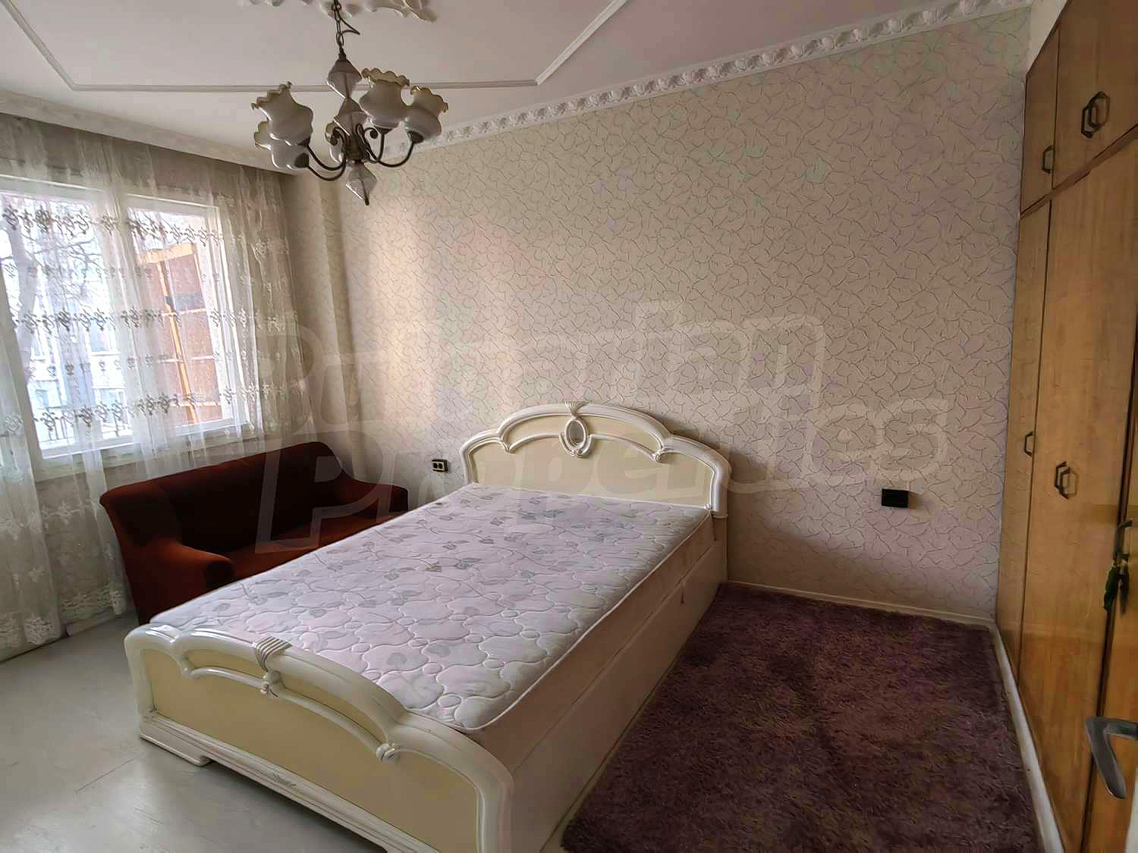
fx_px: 592
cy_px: 426
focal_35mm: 18
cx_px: 569
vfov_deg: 71.6
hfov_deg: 87.8
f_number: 2.2
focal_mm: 1.68
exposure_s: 1/33.3
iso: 80
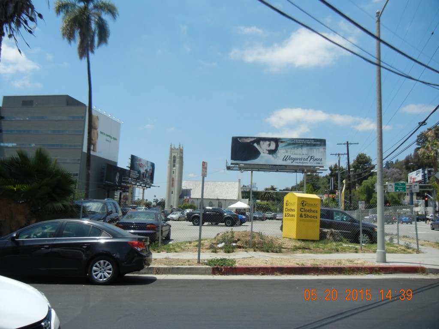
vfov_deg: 46.8
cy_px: 164
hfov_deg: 60.0
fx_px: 380
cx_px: 220
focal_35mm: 30
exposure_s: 1/462
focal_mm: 5.4
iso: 160
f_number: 7
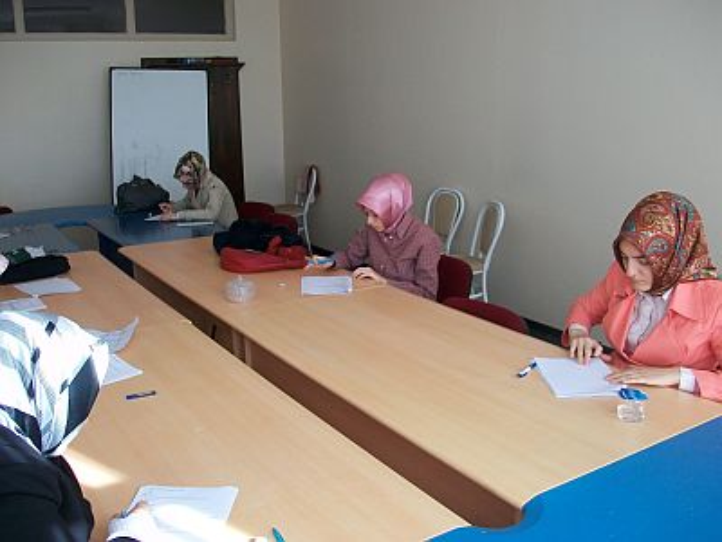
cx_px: 361
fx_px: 709
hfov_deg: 54.0
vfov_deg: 41.8
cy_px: 271
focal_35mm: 34
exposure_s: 1/80
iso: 80
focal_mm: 5.7
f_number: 2.8
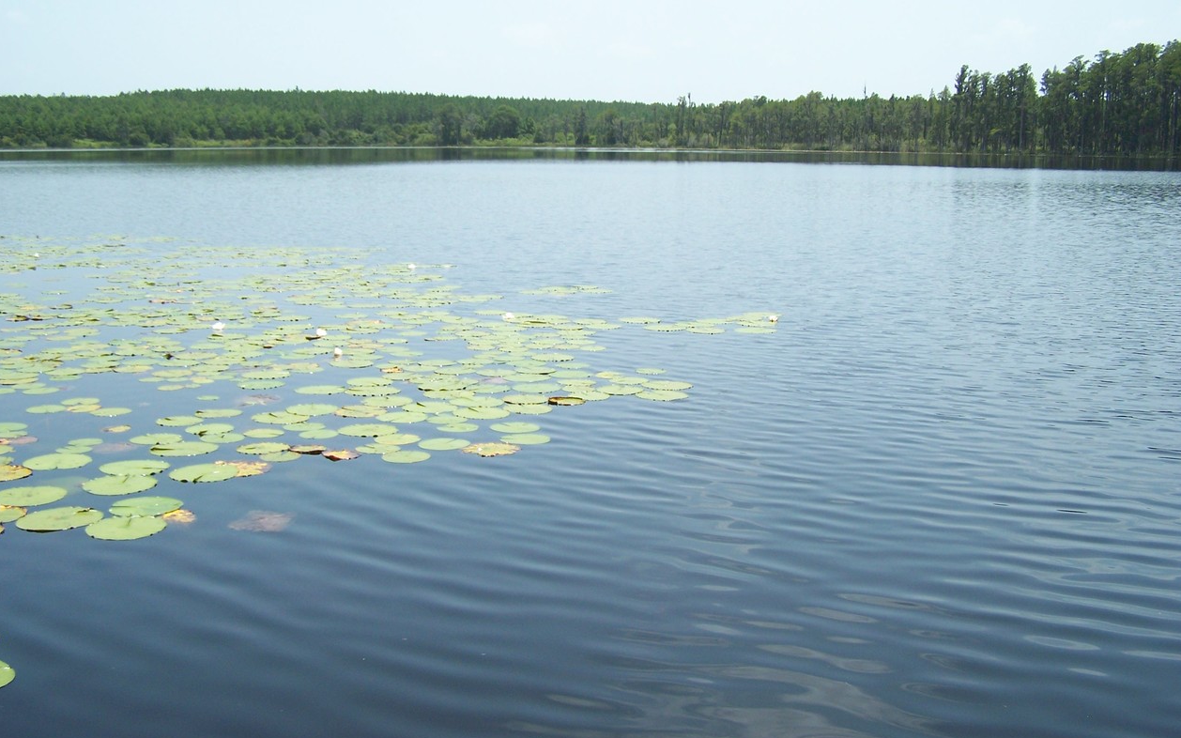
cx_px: 582
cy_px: 346
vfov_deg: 31.2
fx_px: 1320
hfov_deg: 48.2
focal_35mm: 41
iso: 80
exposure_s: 1/1000
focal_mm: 6.3
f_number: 3.2
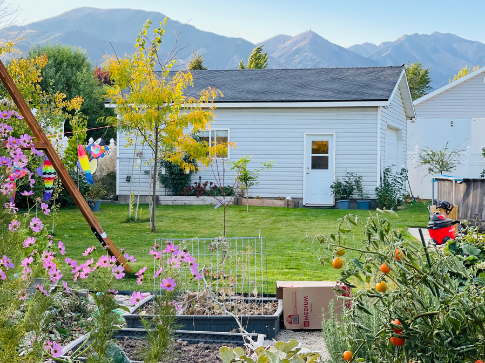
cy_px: 183
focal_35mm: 73
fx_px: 1023
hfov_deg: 26.7
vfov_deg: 20.2
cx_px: 219
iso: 32
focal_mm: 7.5
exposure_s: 1/121
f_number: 2.2
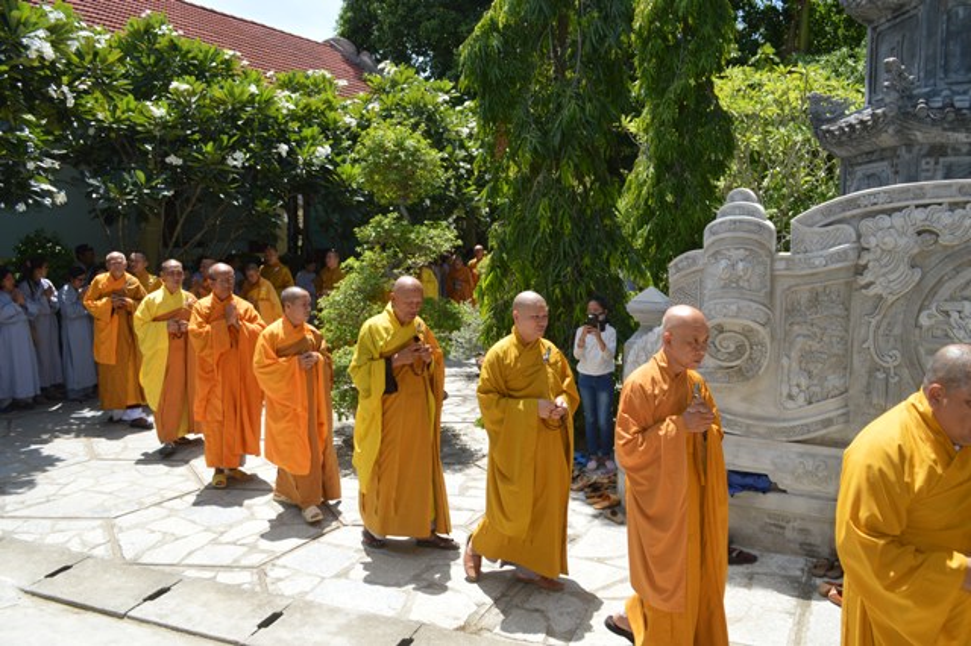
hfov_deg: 67.4
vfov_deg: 47.9
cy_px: 323
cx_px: 486
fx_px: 728
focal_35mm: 27
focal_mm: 18
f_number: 8
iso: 100
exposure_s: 1/200
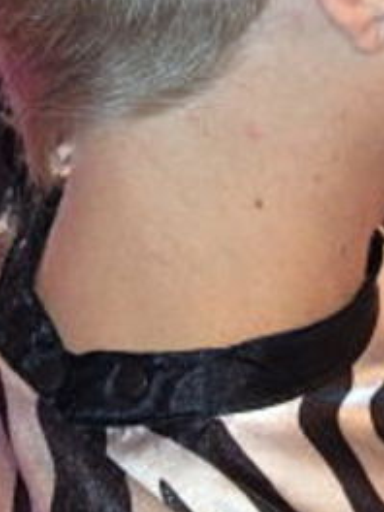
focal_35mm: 113
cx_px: 324
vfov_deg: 16.1
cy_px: -228
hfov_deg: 13.0
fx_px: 1671
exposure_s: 1/20
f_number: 2.4
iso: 100
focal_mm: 4.28
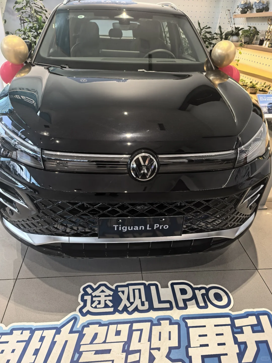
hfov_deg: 56.8
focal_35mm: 24
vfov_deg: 71.6
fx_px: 251
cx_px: 136
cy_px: 182
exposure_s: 1/100
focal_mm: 8.5
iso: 100
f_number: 1.6
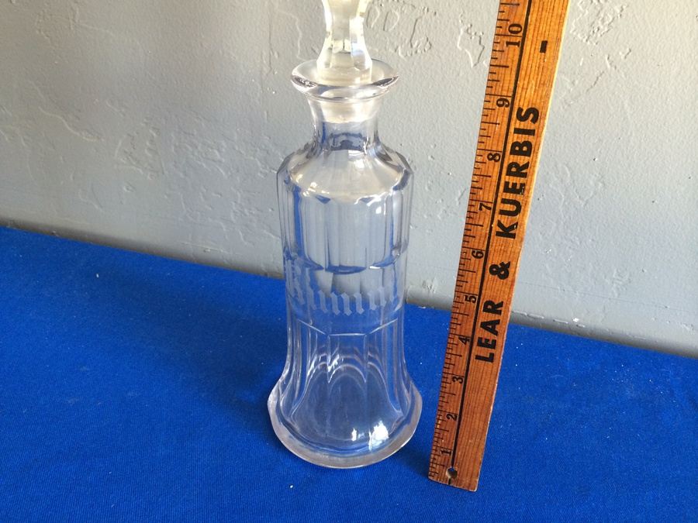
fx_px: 605
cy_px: 262
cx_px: 349
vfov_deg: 46.8
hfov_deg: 60.0
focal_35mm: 30
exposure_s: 1/30
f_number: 2.2
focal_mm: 4.12
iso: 100
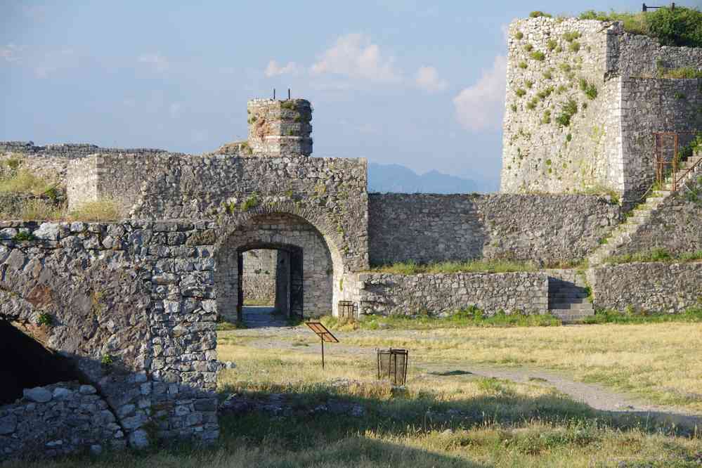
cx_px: 351
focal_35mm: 128
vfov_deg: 10.8
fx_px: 2486
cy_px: 234
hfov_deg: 16.1
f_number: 8
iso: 400
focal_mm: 85
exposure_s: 1/125
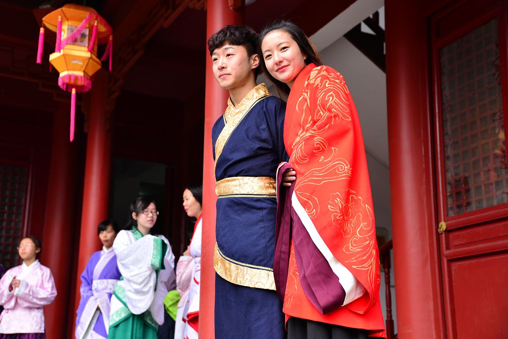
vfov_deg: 26.0
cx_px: 254
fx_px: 734
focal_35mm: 52
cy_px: 170
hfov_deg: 38.2
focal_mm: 52
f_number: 5
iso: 160
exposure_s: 1/80
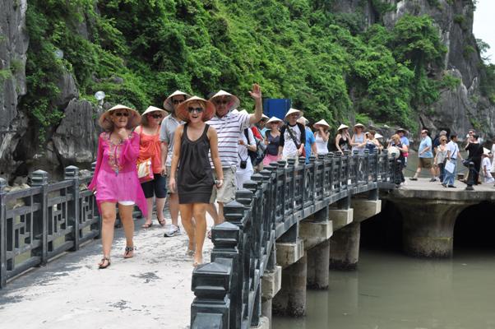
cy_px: 164
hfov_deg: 37.9
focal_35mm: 52
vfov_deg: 25.7
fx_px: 721
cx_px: 248
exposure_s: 1/250
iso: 250
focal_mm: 35
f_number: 8
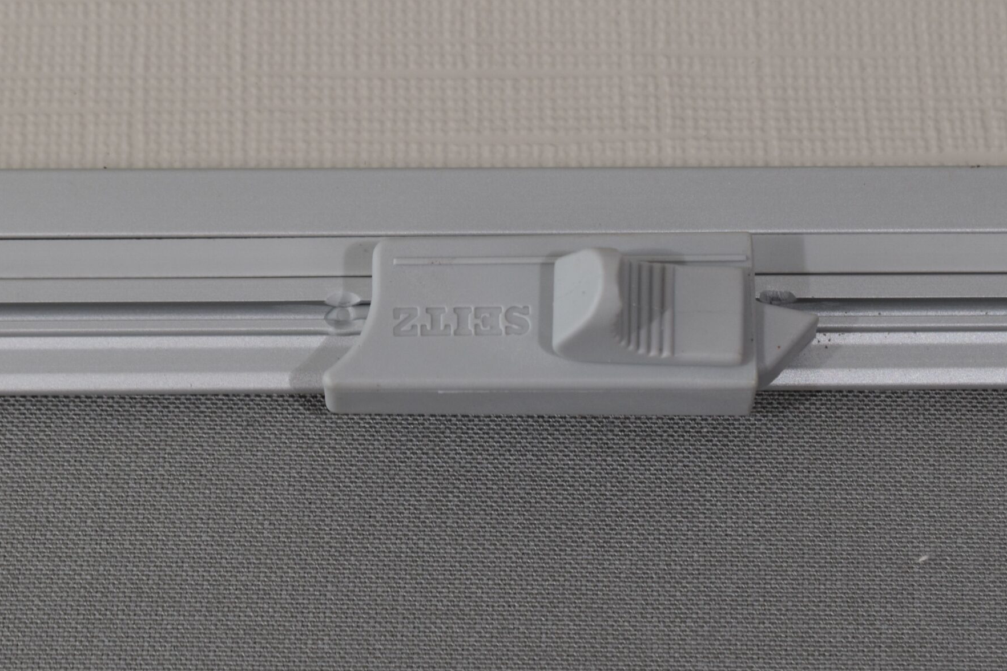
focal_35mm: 120
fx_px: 3349
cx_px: 610
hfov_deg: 17.1
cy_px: 267
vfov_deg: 11.4
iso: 250
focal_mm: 55
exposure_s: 1/60
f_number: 8
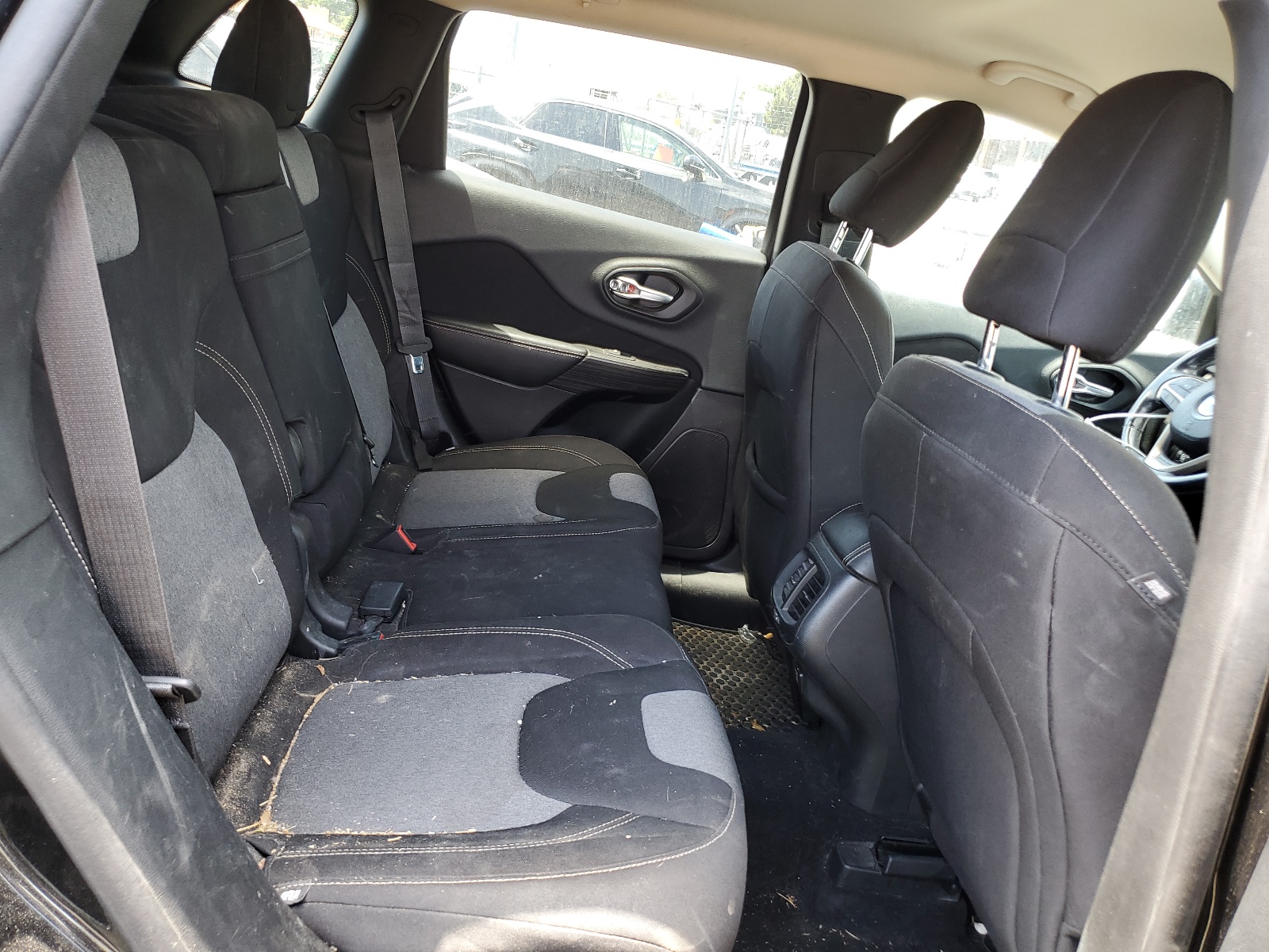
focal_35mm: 26
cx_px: 634
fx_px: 953
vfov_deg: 53.1
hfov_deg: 67.3
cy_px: 476
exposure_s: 1/60.2
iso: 50
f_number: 1.5
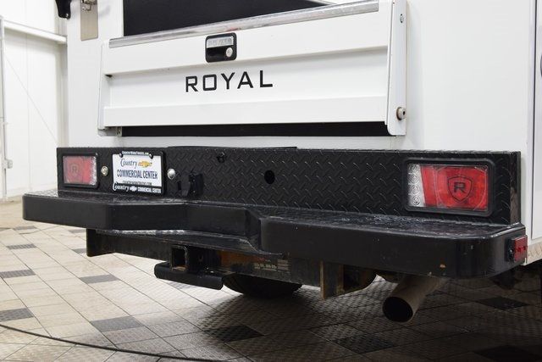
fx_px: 723
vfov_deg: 28.1
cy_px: 181
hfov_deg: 41.1
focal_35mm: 48
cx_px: 271
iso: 720
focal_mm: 32
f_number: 6.3
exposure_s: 1/15
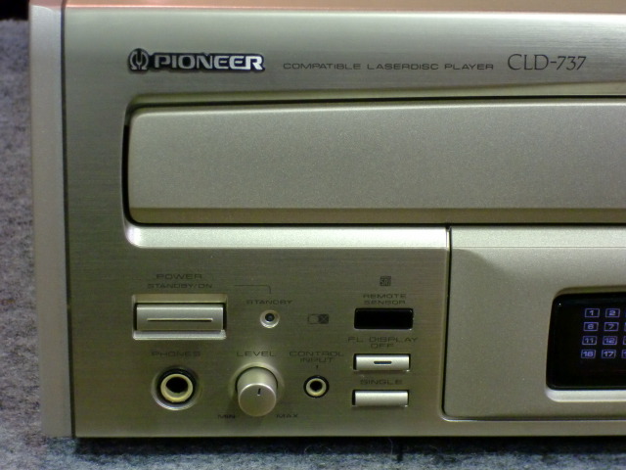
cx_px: 313
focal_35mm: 112
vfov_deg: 13.2
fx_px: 2025
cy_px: 235
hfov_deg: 17.6
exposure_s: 1/20
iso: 400
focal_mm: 19.6
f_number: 5.8
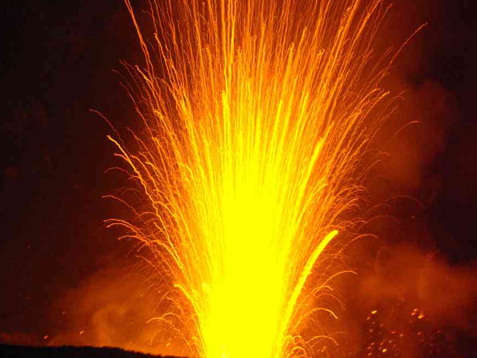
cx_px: 243
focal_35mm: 64
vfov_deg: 22.9
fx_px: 885
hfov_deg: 30.2
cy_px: 177
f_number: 6.7
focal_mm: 38.8
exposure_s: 2.3
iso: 1600
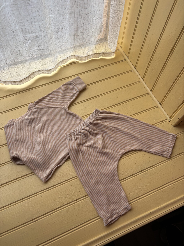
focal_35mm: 26
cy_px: 123
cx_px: 92
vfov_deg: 67.3
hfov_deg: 53.1
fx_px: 184
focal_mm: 5.96
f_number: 1.6
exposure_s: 1/121
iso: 40
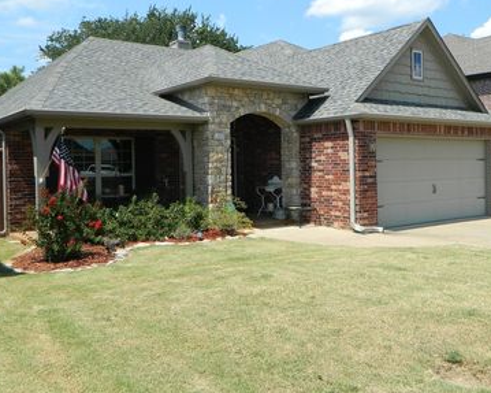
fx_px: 494
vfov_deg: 43.2
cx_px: 260
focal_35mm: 34
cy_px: 169
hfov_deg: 52.8
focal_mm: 4.5
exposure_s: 1/800
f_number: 3.1
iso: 80
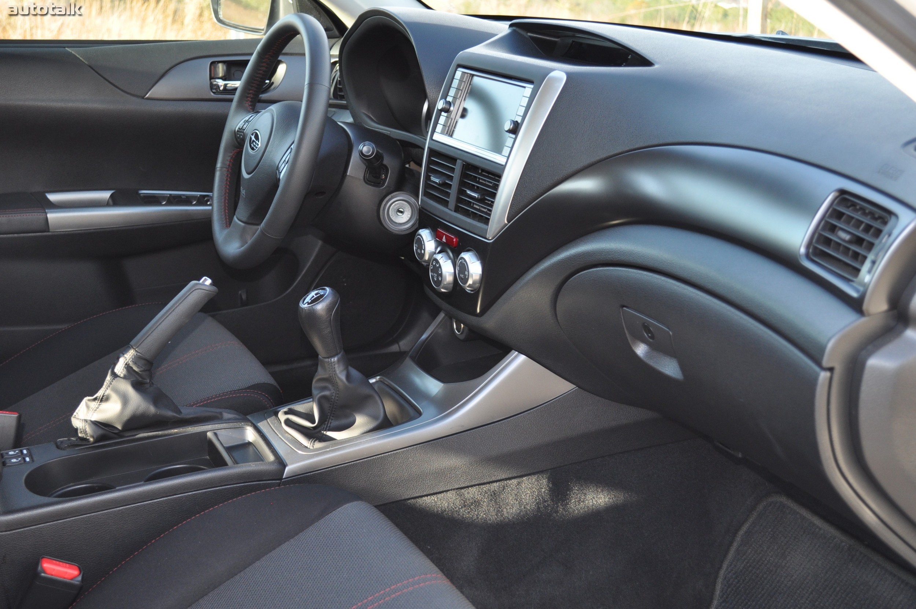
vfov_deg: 28.0
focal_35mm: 48
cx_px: 458
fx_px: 1220
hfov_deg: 41.2
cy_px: 304
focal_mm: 32
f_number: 4.8
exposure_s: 1/125
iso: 400
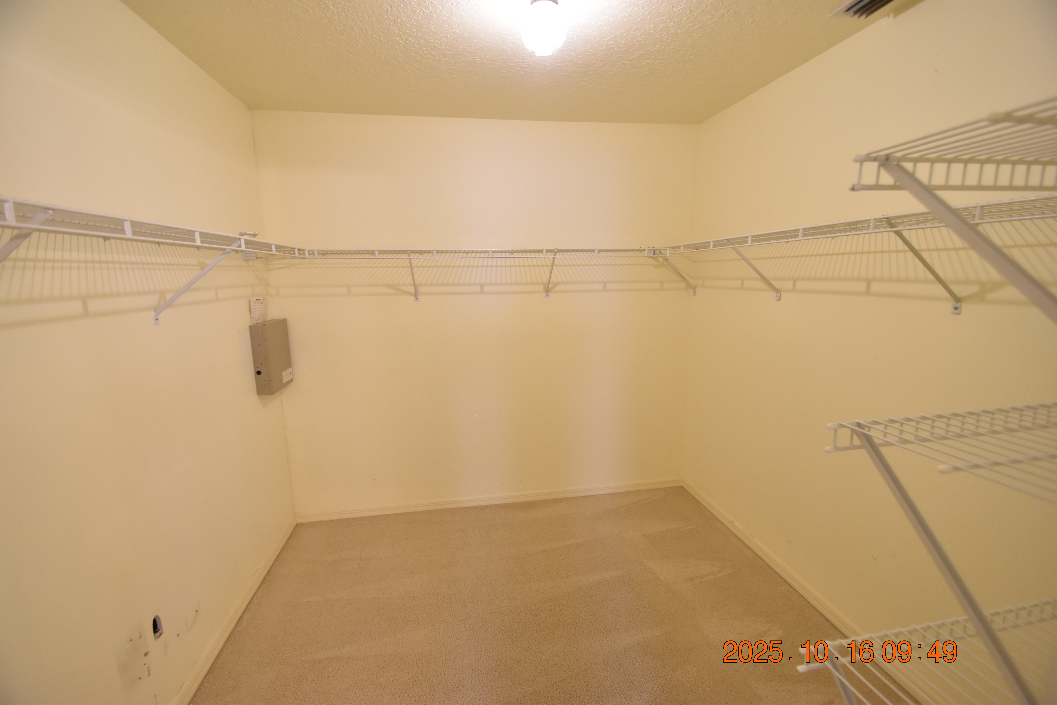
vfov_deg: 77.3
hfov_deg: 100.4
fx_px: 440
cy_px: 352
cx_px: 528
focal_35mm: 15
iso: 800
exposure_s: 1/30
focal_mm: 10
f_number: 3.5
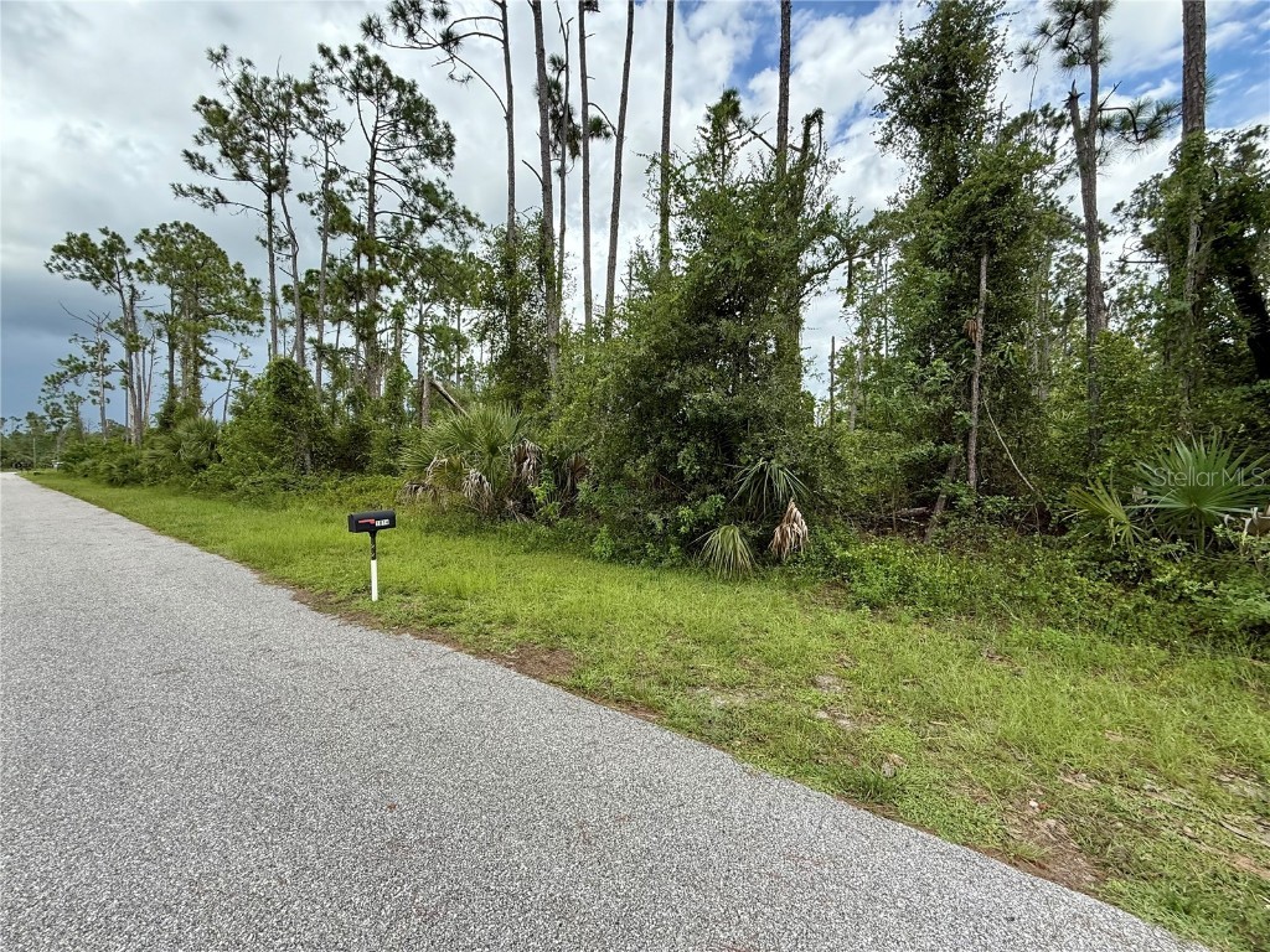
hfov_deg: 102.1
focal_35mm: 14
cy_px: 476
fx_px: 514
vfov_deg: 85.7
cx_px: 635
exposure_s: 1/799
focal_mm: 2.22
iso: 64
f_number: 2.2
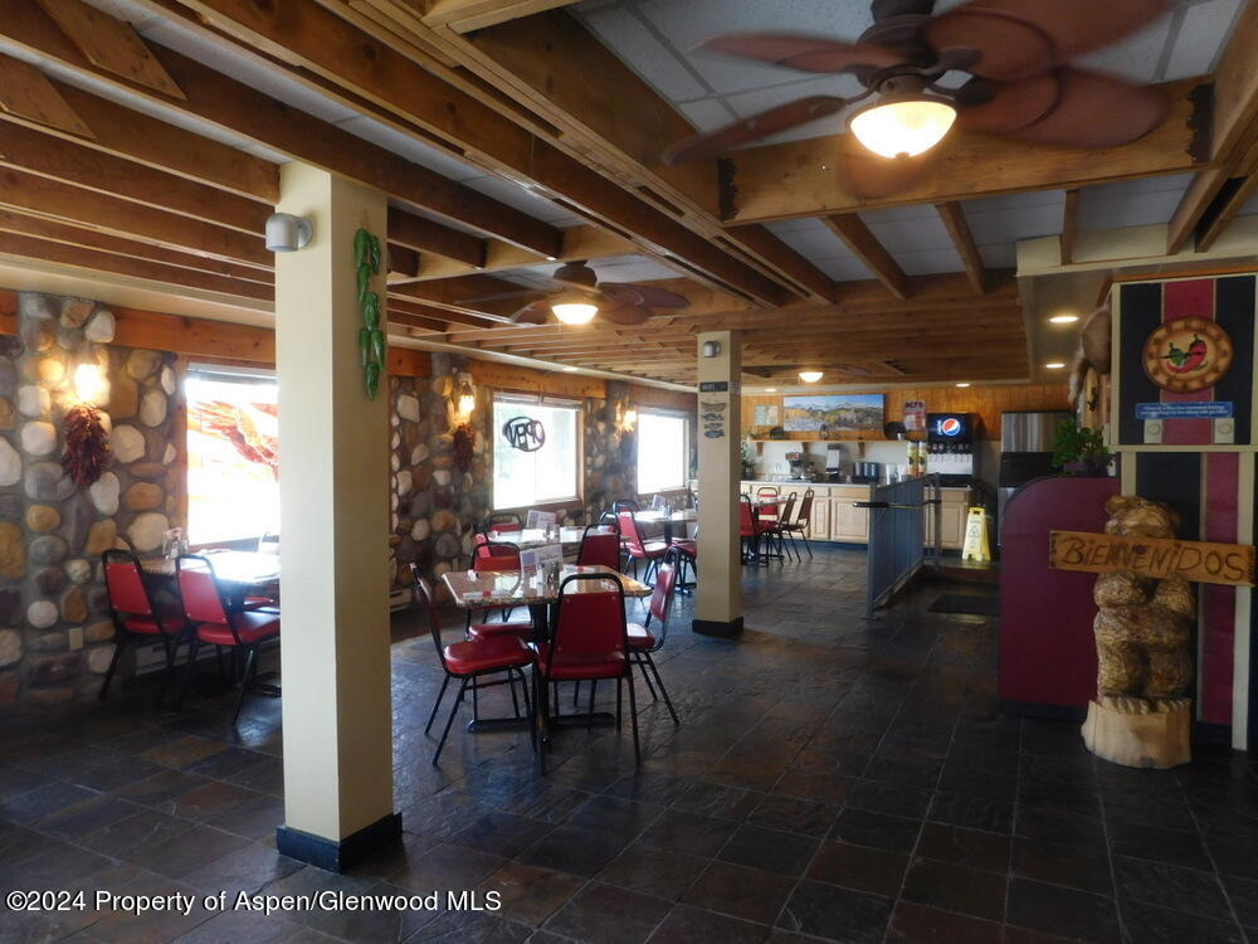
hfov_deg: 73.9
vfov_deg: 58.9
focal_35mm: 23
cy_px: 472
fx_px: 836
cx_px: 629
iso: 125
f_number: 3
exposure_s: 1/30
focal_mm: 4
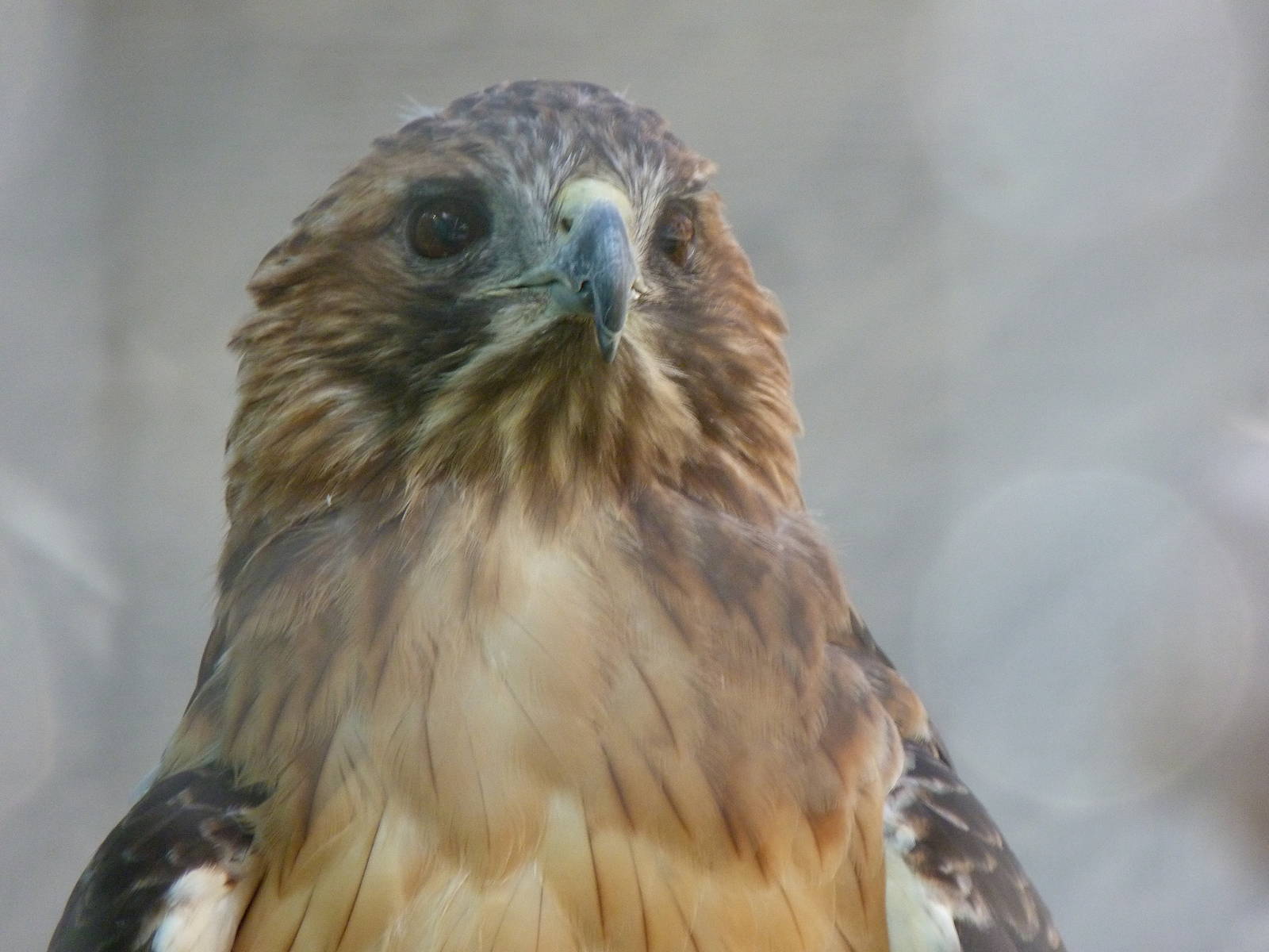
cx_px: 634
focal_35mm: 620
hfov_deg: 3.2
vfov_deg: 2.4
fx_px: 22729
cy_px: 476
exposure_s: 1/125
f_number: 5.2
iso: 400
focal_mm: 108
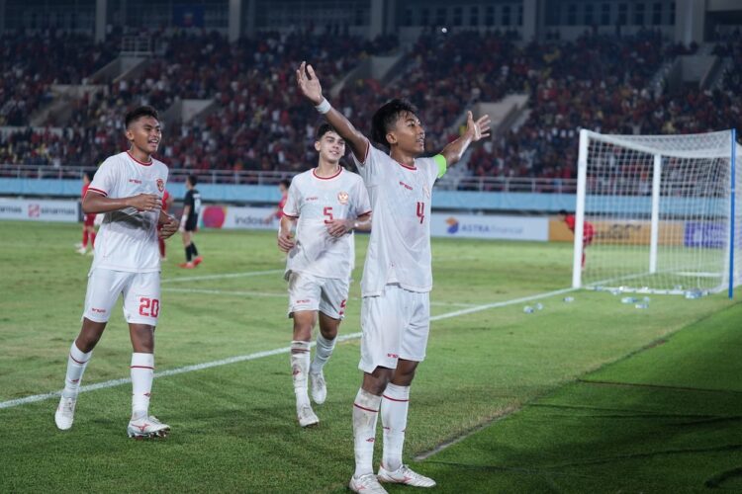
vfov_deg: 19.5
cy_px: 247
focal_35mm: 70
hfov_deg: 28.8
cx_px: 371
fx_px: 1443
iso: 2000
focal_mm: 70
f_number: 2.8
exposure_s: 1/1600
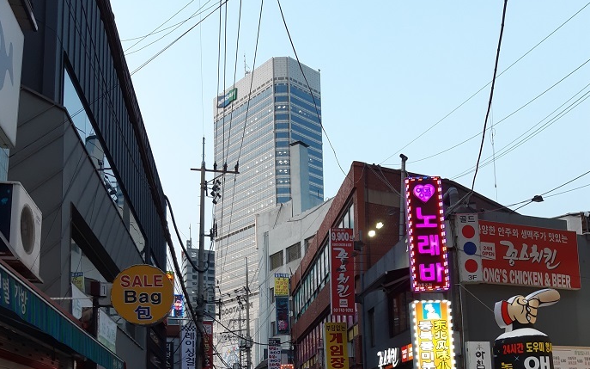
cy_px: 350
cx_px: 294
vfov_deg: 32.3
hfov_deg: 52.8
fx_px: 595
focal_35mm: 37
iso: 64
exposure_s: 1/50
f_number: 1.7
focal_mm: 3.93
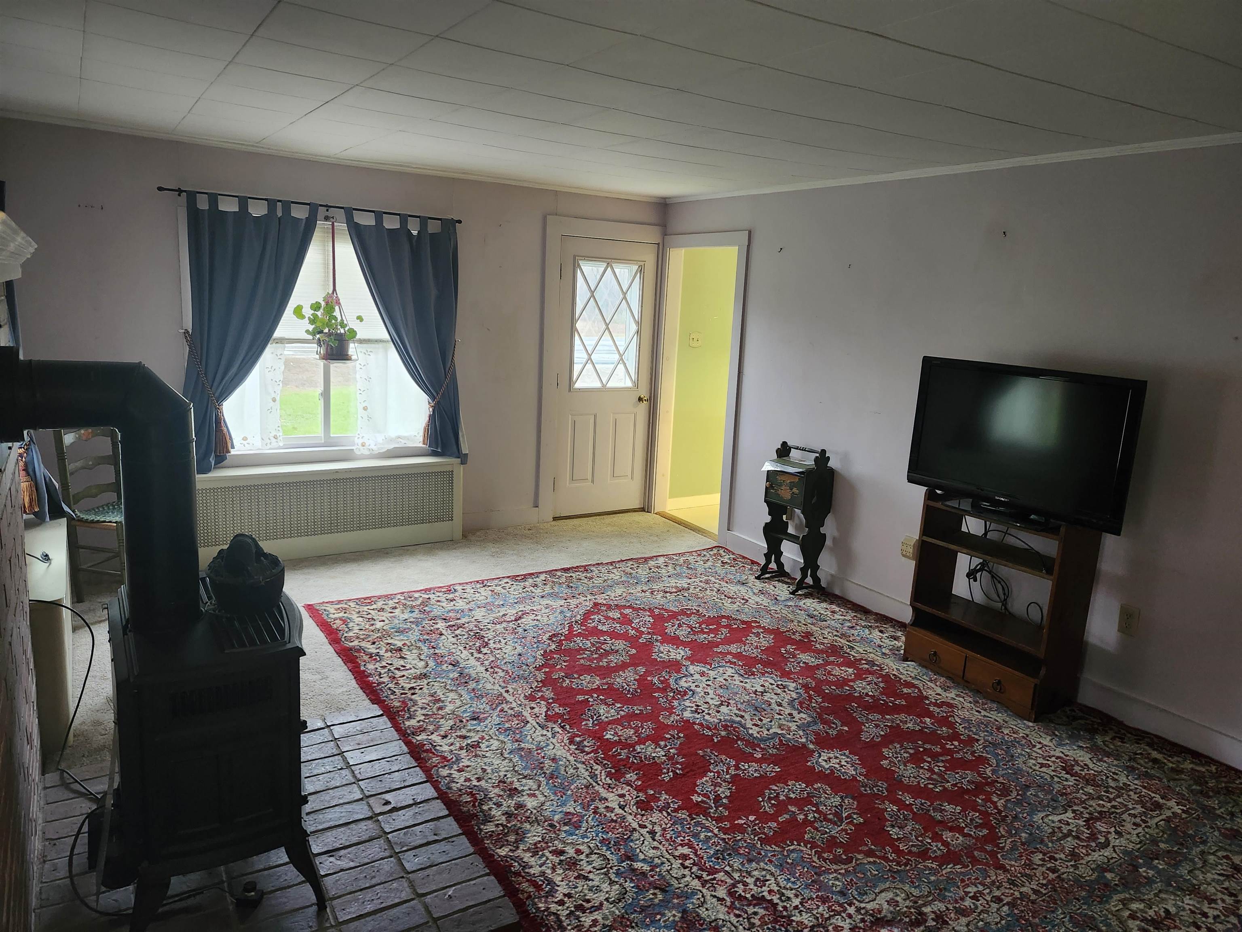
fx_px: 825
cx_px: 621
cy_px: 466
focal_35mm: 23
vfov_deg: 58.9
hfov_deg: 73.9
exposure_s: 1/60
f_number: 1.8
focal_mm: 5.54
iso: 500
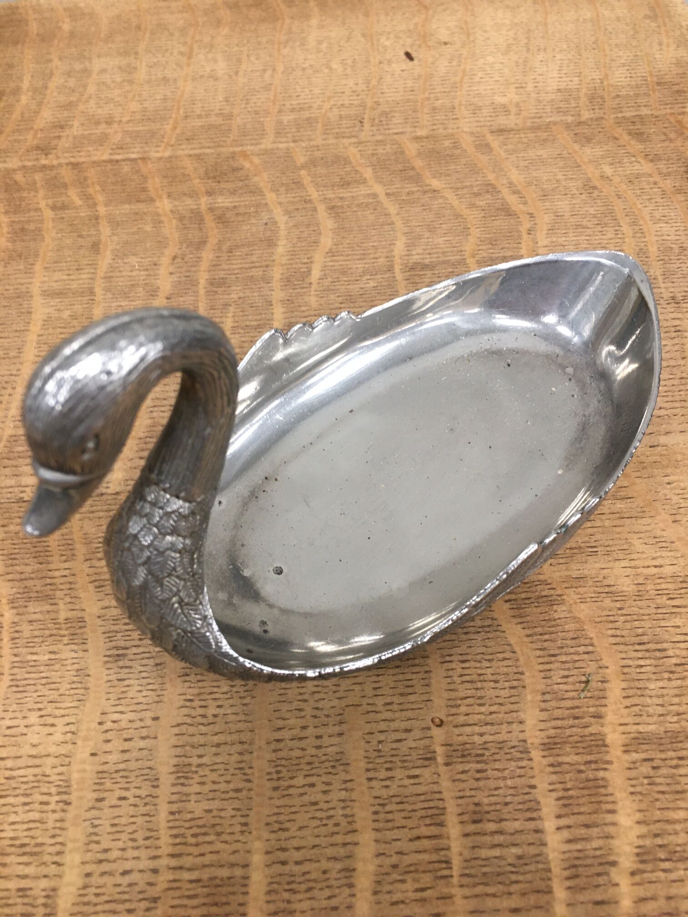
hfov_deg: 48.2
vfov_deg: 61.7
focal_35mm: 29
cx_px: 344
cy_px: 458
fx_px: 769
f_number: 2.2
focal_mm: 4.15
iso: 125
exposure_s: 1/33
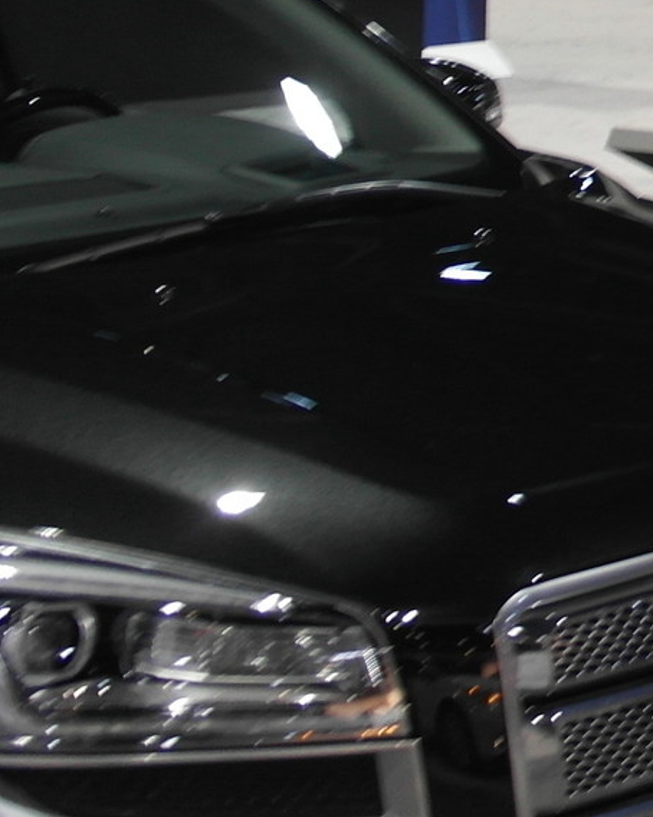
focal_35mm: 124
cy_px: -212
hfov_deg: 10.3
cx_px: 1689
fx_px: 2997
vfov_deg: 14.9
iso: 400
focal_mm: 20
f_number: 3.5
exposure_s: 1/25
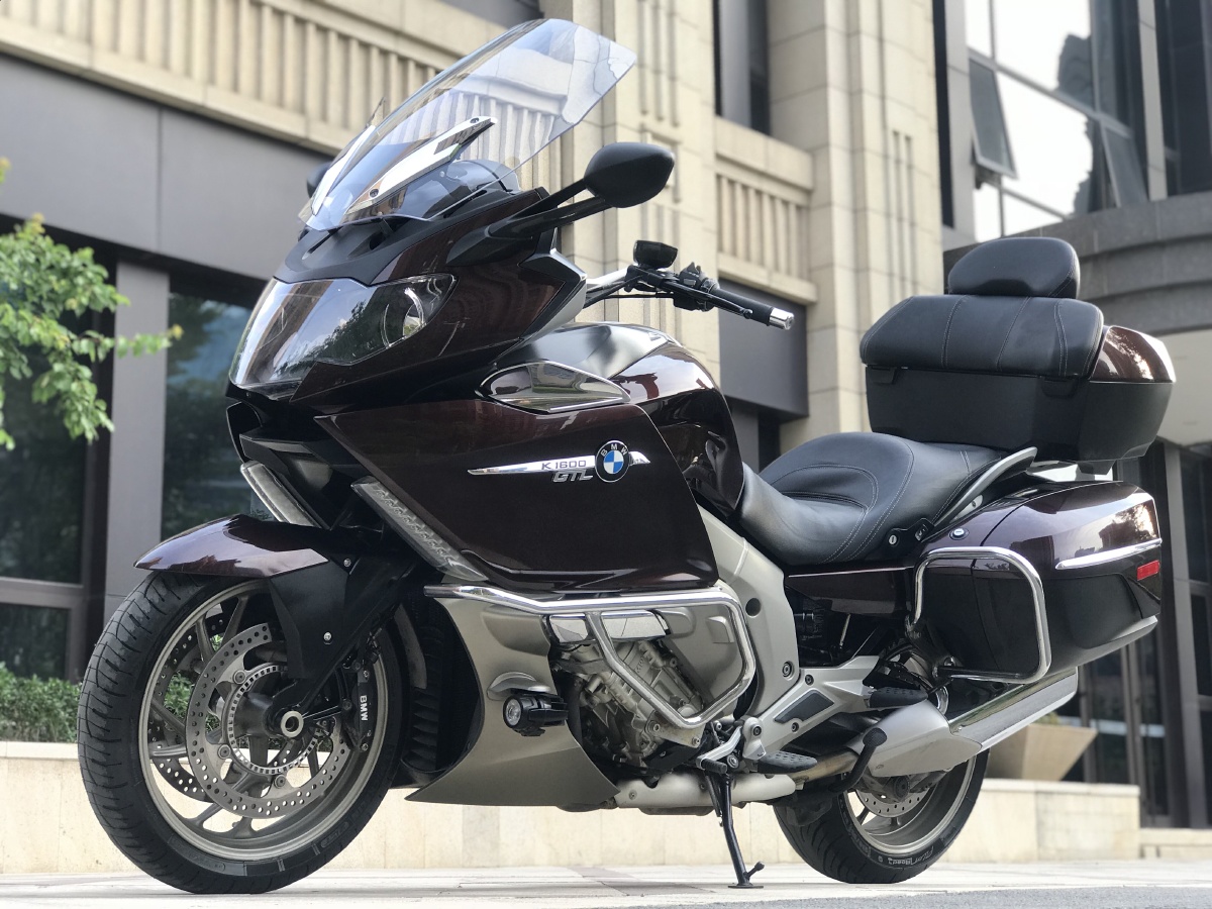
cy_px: 454
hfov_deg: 33.8
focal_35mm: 57
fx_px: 1996
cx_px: 606
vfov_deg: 25.7
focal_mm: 6.6
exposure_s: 1/103
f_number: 2.8
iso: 20
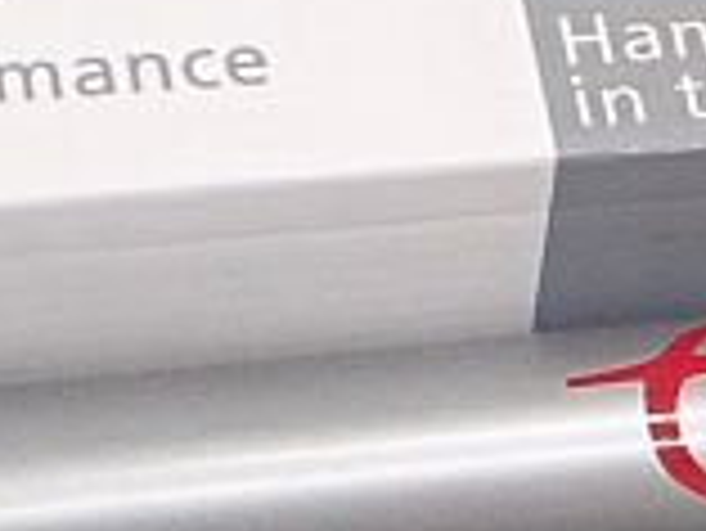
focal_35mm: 153
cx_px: 1286
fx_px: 3123
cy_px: 850
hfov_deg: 11.9
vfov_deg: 9.4
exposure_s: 1/50
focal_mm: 5.5
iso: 800
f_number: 3.2
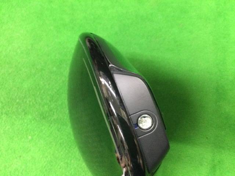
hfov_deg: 58.4
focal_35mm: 31
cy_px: 88
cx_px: 118
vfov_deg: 45.4
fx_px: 210
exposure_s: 1/15
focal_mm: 3.3
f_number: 2.4
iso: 200
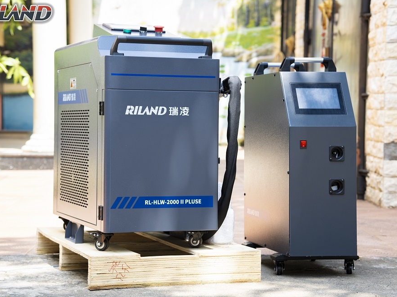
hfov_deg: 21.3
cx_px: 189
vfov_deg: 16.1
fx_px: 1055
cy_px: 147
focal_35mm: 92
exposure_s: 1/160
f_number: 3.5
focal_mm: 56
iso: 100
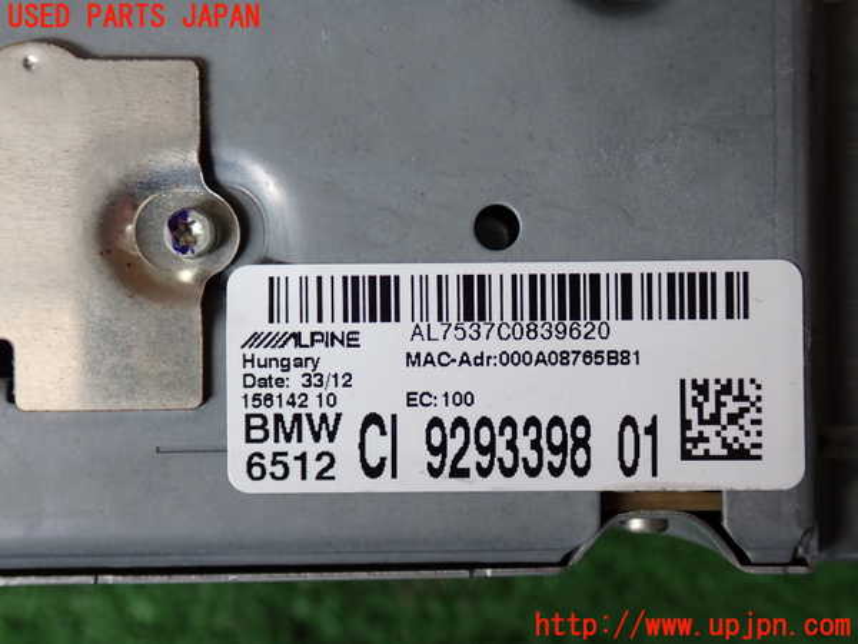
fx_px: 942
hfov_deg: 49.0
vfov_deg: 37.7
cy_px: 322
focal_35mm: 38
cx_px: 429
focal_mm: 6.83
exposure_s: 1/80
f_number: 2.7
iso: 100
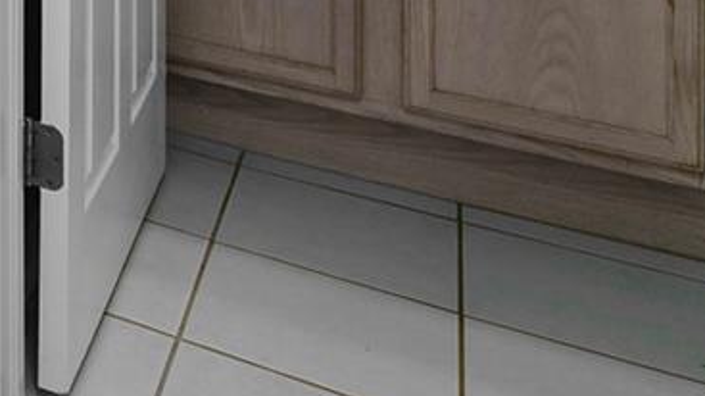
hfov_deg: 22.1
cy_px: -438
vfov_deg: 14.8
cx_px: -526
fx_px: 1196
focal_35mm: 64
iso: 100
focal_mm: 14
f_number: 8
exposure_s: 1/25
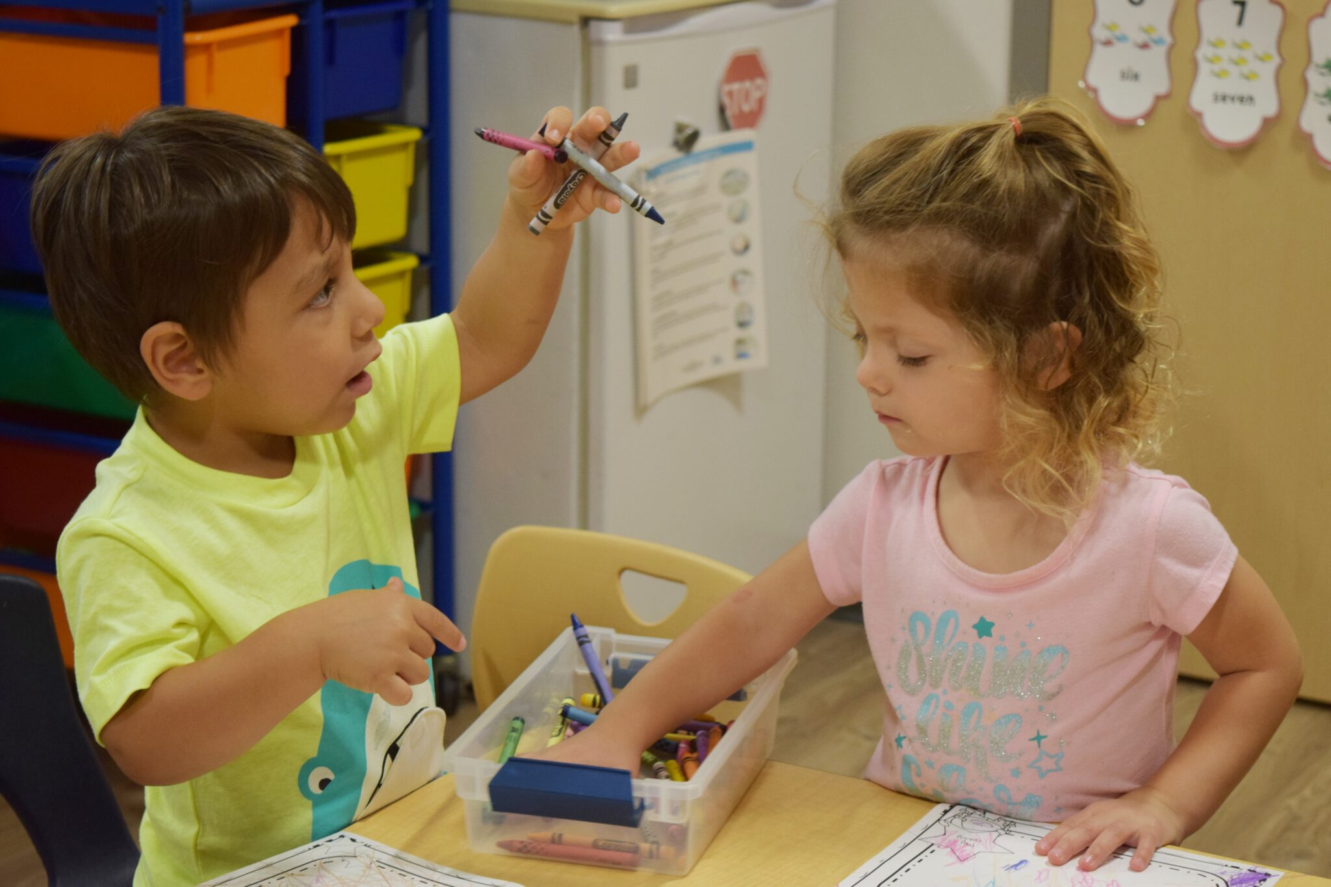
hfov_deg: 24.6
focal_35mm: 82
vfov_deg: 16.6
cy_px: 444
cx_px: 666
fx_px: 3050
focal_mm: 55
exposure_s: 1/60
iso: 1000
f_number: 5.6
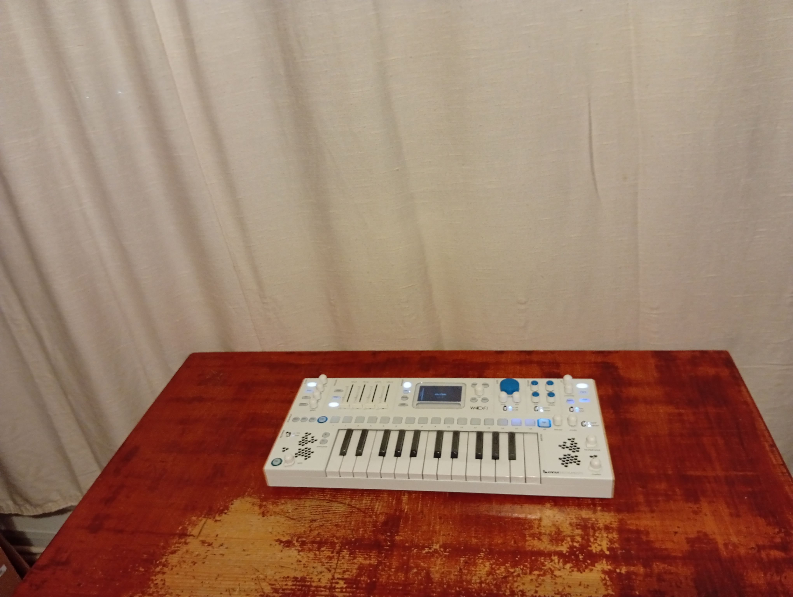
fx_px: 596
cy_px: 298
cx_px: 396
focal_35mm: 26
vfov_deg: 53.2
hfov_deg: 67.2
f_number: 1.8
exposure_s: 1/20
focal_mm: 3.96
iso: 775
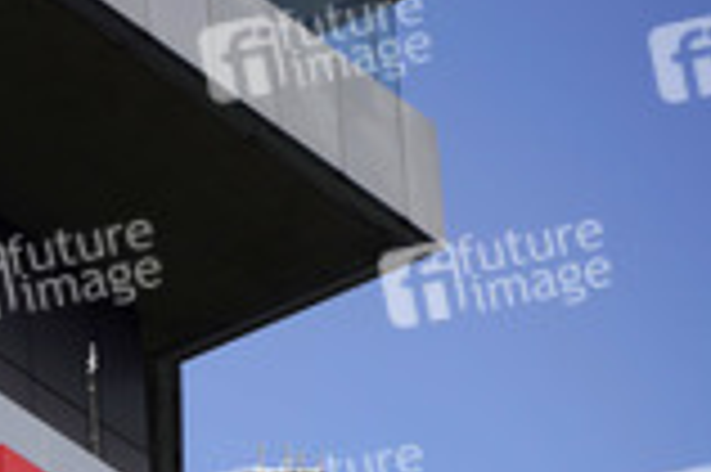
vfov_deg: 2.4
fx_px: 11246
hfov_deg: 3.6
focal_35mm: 570
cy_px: 611
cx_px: -74
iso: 160
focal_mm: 200
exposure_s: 1/1250
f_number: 5.6
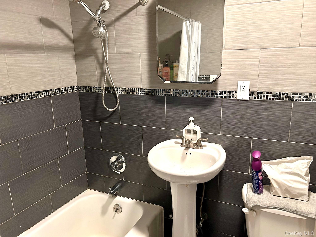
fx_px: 237
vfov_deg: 53.1
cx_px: 158
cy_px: 118
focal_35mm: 26
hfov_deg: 67.3
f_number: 1.5
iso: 500
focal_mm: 5.7
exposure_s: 1/45
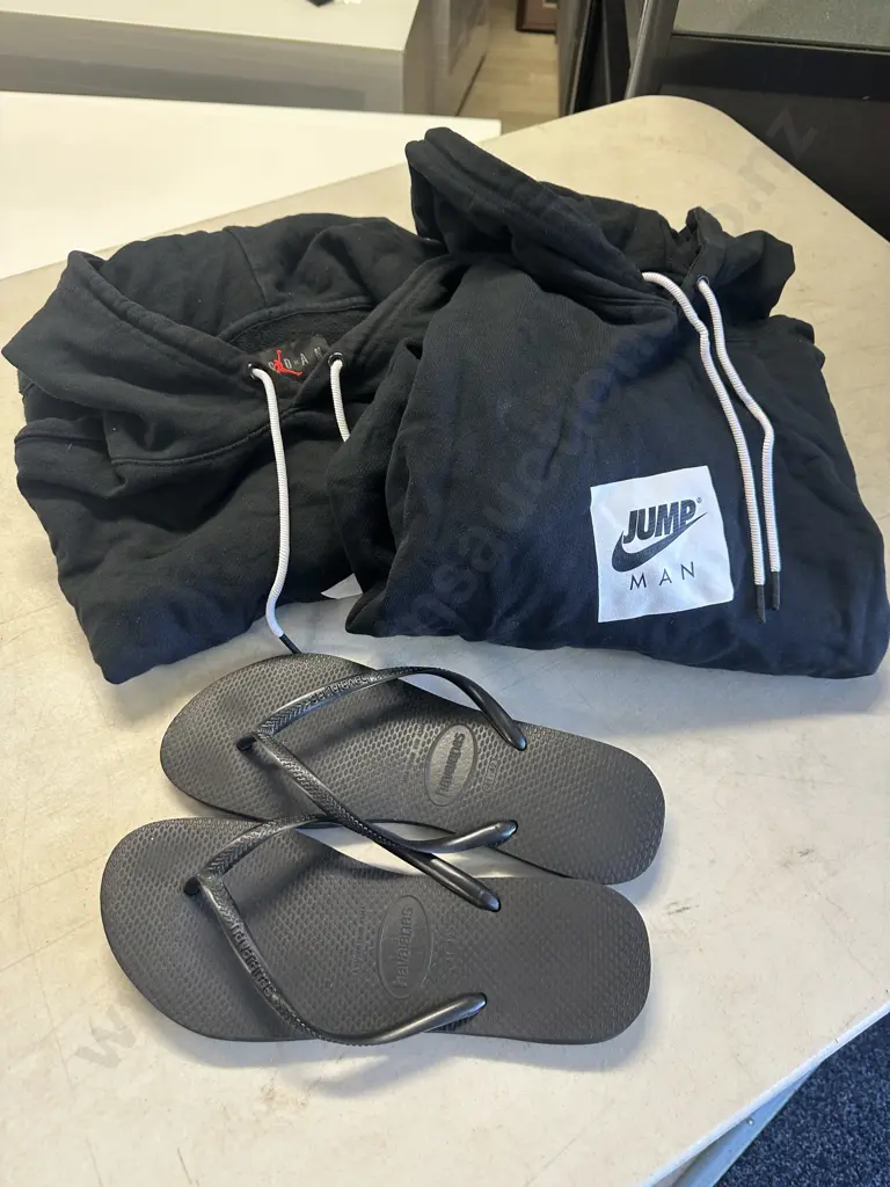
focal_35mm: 24
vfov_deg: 71.6
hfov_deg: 56.8
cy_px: 594
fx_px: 823
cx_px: 445
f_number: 1.78
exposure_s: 1/50
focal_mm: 6.86
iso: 160
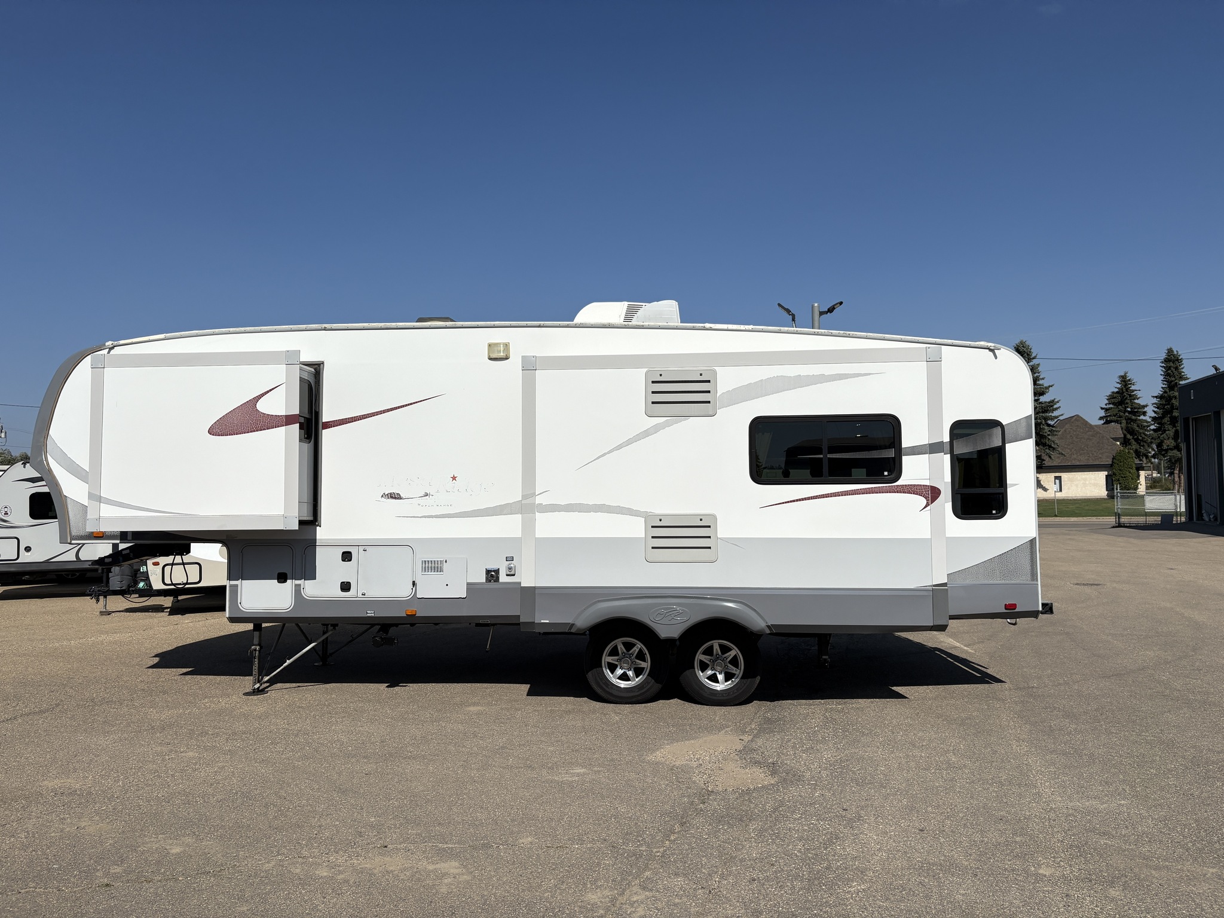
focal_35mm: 26
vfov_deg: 53.1
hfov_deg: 67.3
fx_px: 919
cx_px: 612
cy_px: 459
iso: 50
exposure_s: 1/10101
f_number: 1.6
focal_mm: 5.96
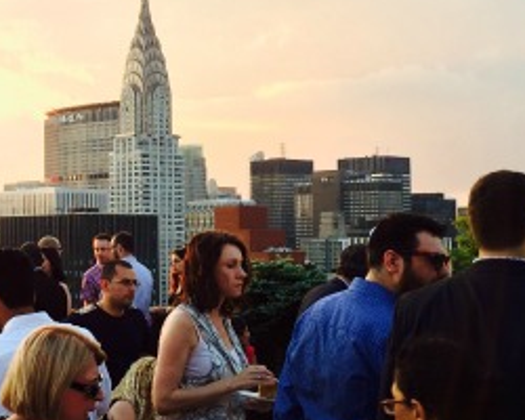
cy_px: 190
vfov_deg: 22.5
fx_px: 1057
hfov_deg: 27.0
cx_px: 55
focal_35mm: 68
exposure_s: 1/120
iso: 40
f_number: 2.2
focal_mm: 4.12
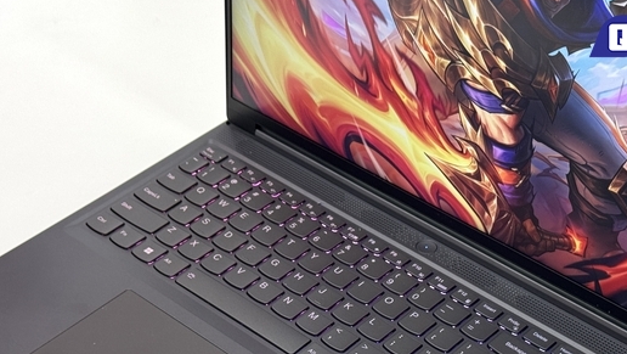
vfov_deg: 14.7
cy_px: 359
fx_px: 1348
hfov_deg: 26.2
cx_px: 357
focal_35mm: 81
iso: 80
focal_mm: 6.76
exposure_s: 1/100
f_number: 1.78
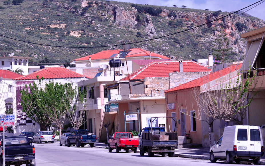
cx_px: 117
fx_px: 997
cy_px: 84
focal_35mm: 138
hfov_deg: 15.1
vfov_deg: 9.5
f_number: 11
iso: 200
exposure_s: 1/500
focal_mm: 70
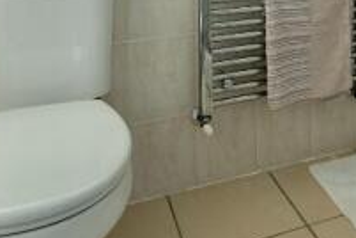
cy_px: -106
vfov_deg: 23.0
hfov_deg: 38.2
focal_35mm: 49
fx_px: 485
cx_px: 306
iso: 125
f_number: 4
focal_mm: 10
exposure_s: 1/58
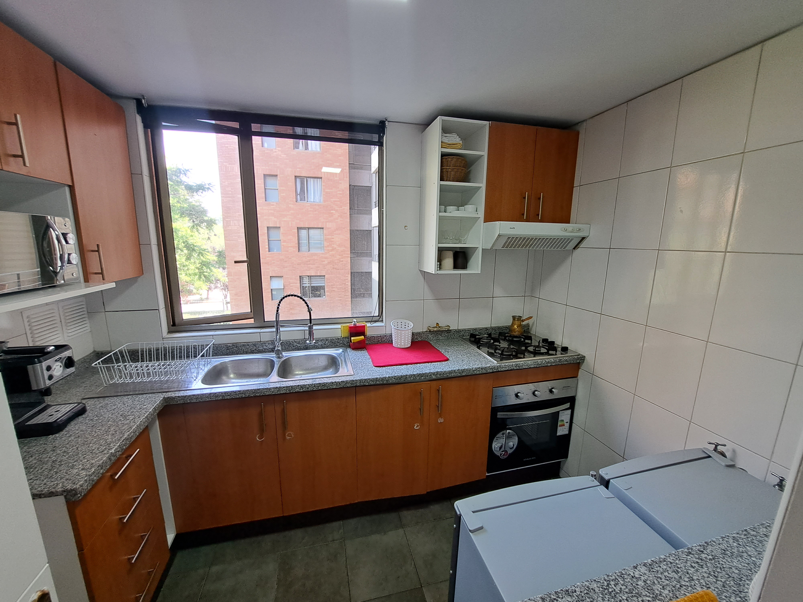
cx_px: 402
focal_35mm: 13
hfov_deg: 106.2
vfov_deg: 89.9
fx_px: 302
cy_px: 301
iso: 64
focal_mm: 1.74
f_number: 2.2
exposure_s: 1/50
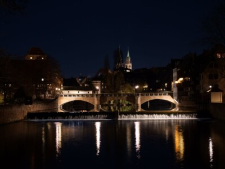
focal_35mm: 46
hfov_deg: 41.2
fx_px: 299
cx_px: 112
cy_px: 84
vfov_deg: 31.5
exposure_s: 5
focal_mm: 23
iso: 400
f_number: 8
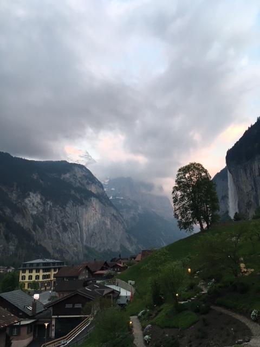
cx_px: 130
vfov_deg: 61.7
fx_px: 290
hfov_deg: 48.2
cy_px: 174
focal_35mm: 29
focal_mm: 4.15
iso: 40
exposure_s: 1/33
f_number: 2.2
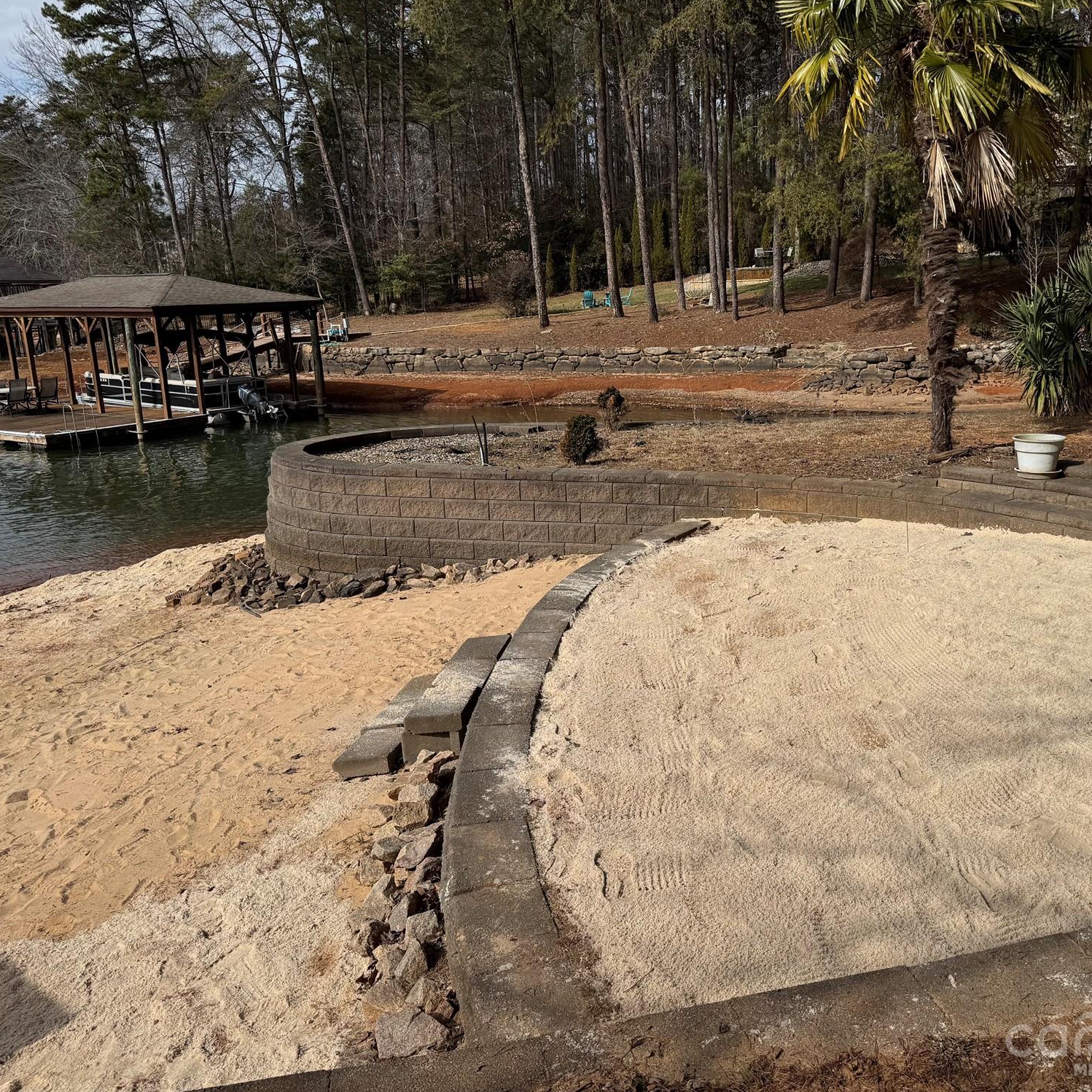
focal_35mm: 29
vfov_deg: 55.6
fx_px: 1035
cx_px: 671
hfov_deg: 55.1
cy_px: 545
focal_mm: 6.76
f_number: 1.78
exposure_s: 1/7937
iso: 80
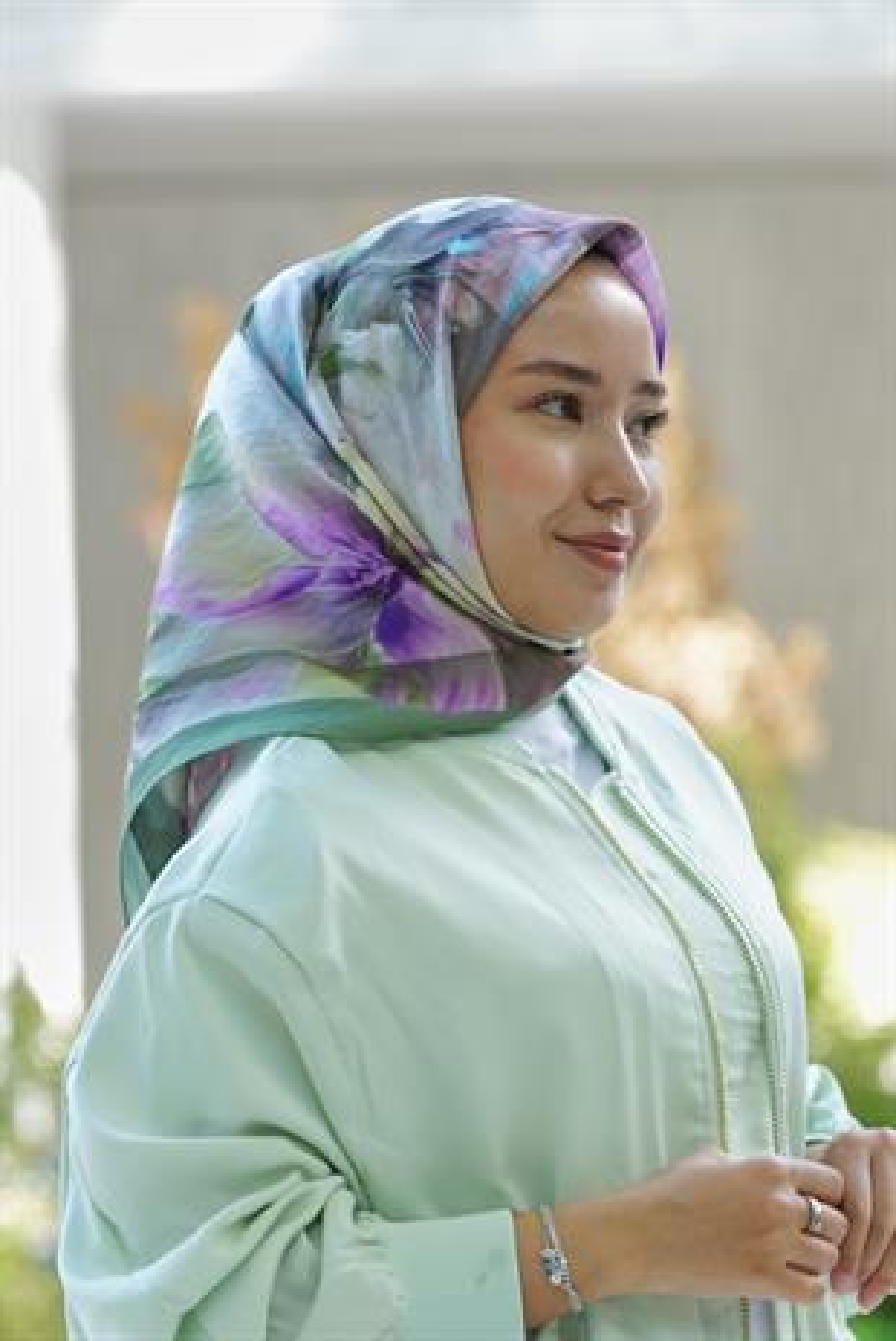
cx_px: 448
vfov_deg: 14.6
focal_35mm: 140
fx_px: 5218
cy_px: 670
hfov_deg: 9.8
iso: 500
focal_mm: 140
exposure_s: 1/125
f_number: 5
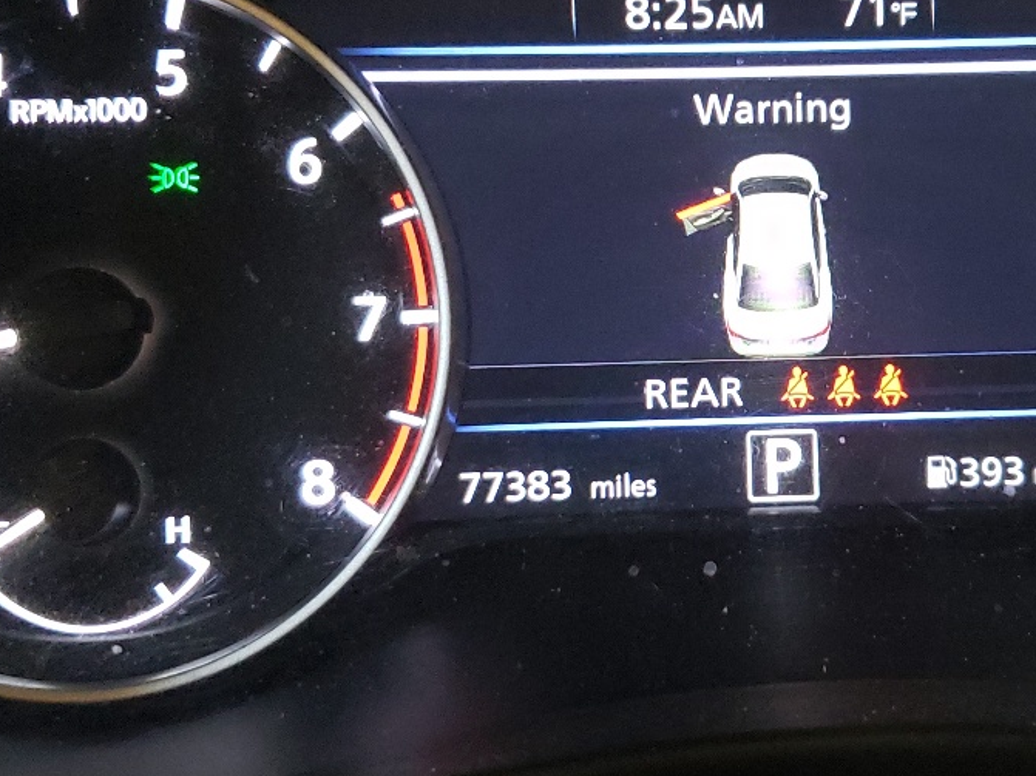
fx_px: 1855
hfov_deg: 30.8
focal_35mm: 62
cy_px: 346
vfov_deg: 23.6
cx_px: 749
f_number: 1.5
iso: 436
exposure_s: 1/33
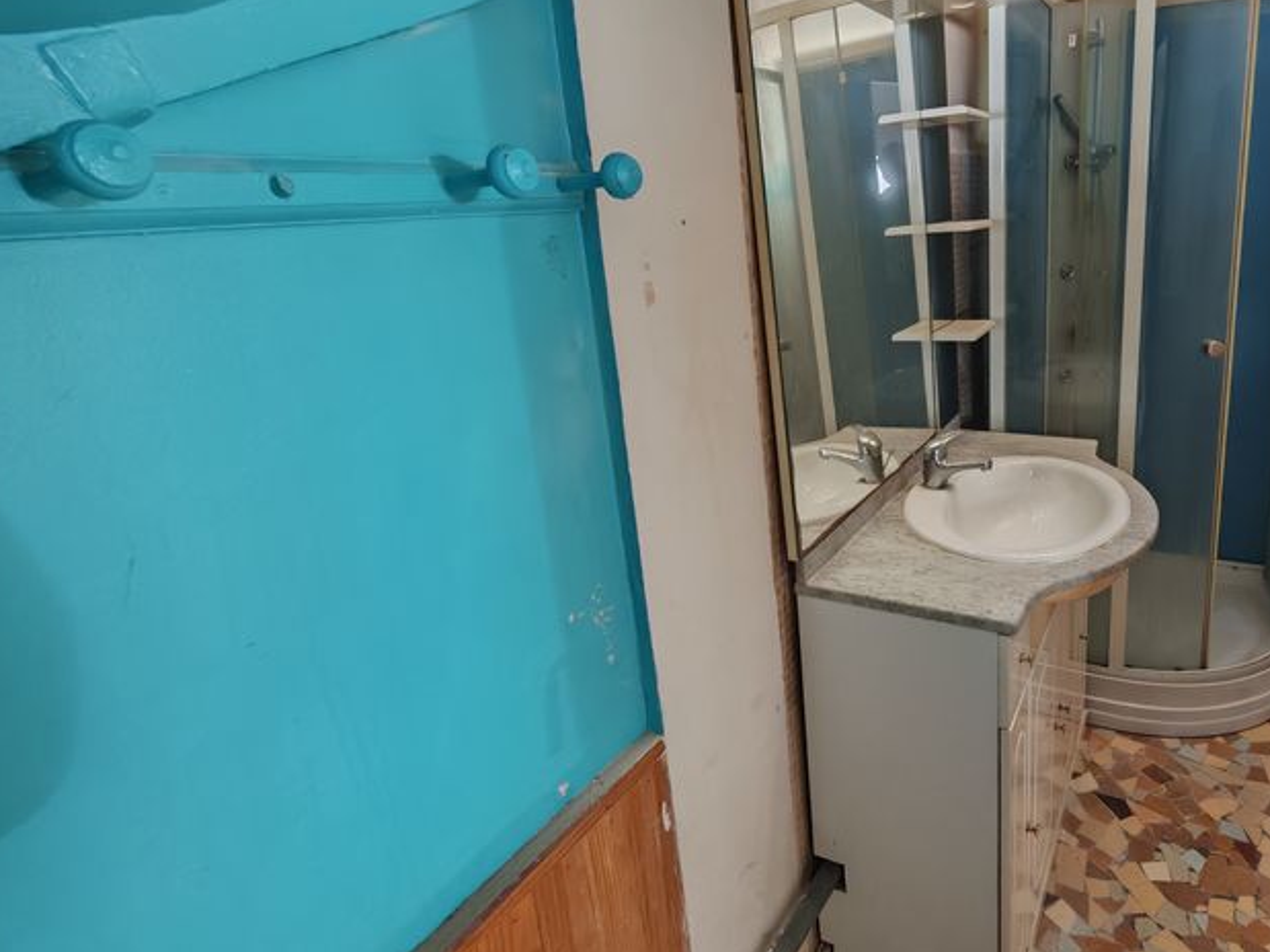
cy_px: 384
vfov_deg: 62.9
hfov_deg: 76.6
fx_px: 770
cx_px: 841
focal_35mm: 21
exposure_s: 1/33
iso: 320
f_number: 2
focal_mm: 1.82
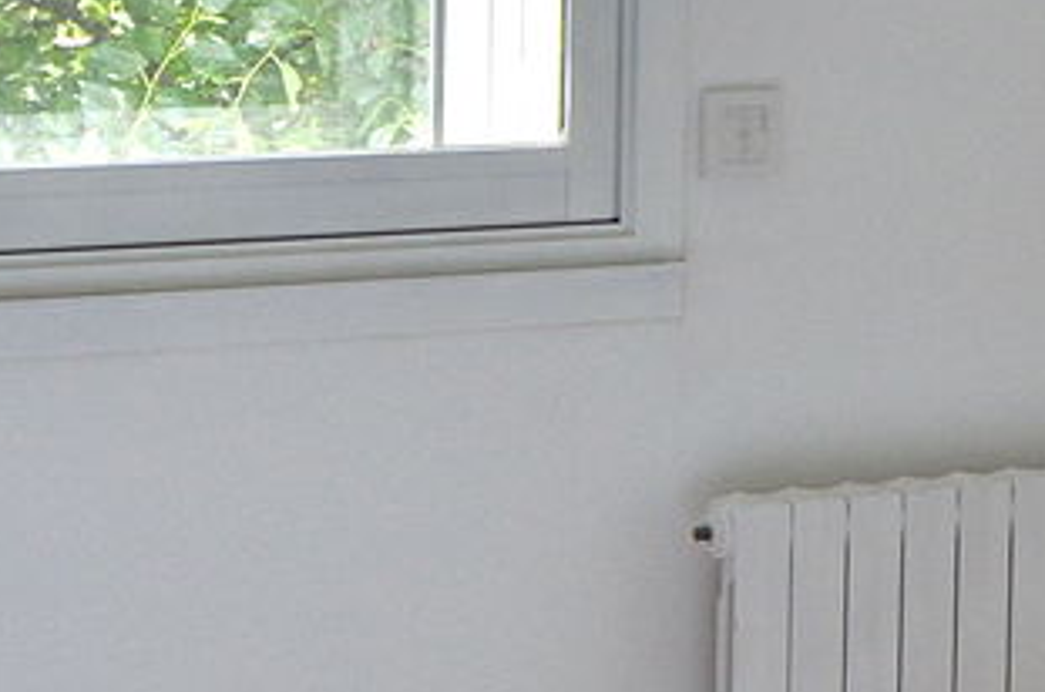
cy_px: 113
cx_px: 430
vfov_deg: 9.8
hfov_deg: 14.8
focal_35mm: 139
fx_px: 4027
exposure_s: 1/80
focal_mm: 18
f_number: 8
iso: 400
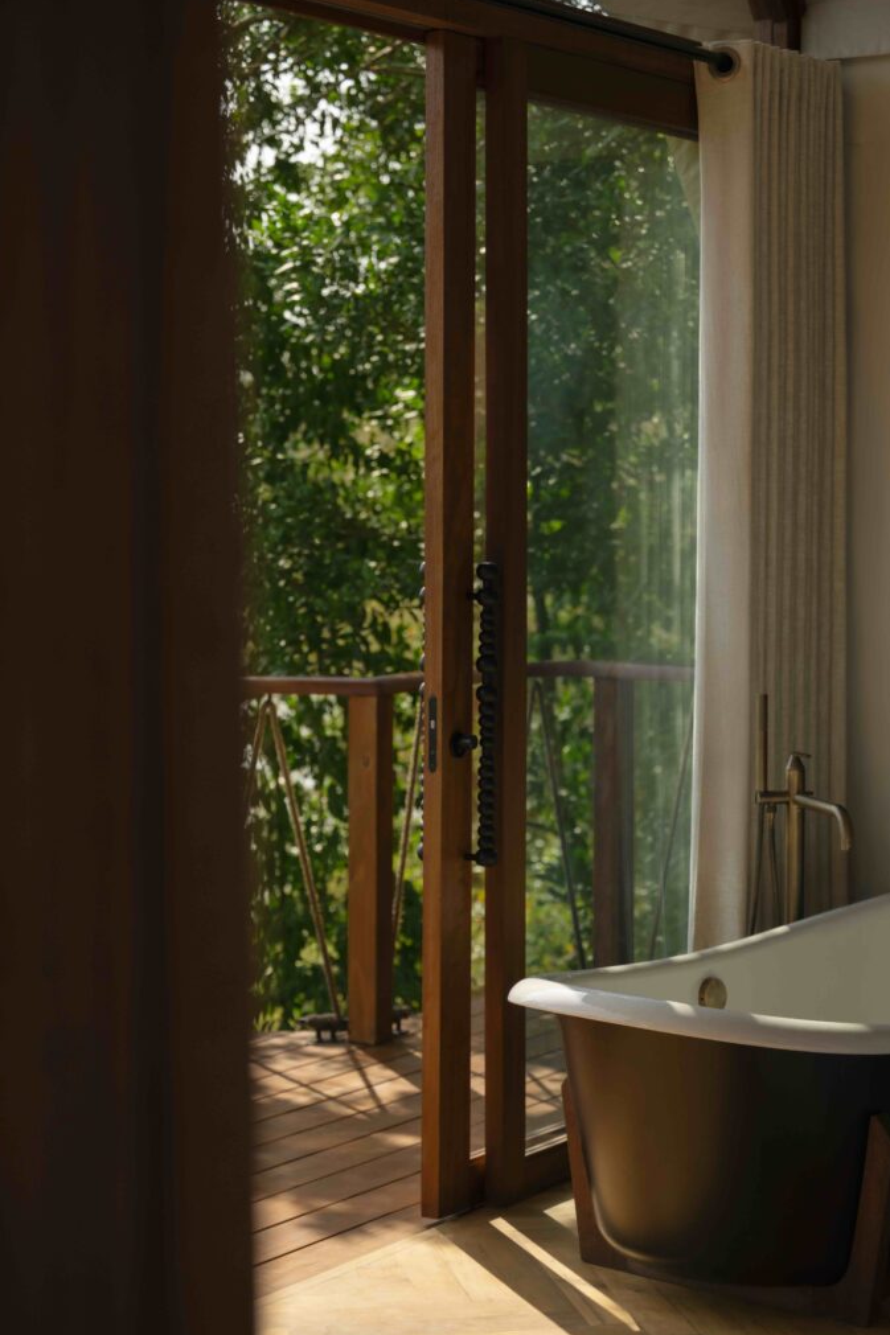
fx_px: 2634
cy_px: 670
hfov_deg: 19.2
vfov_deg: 28.5
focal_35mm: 71
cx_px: 441
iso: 200
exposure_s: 1/2500
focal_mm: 70
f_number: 3.5
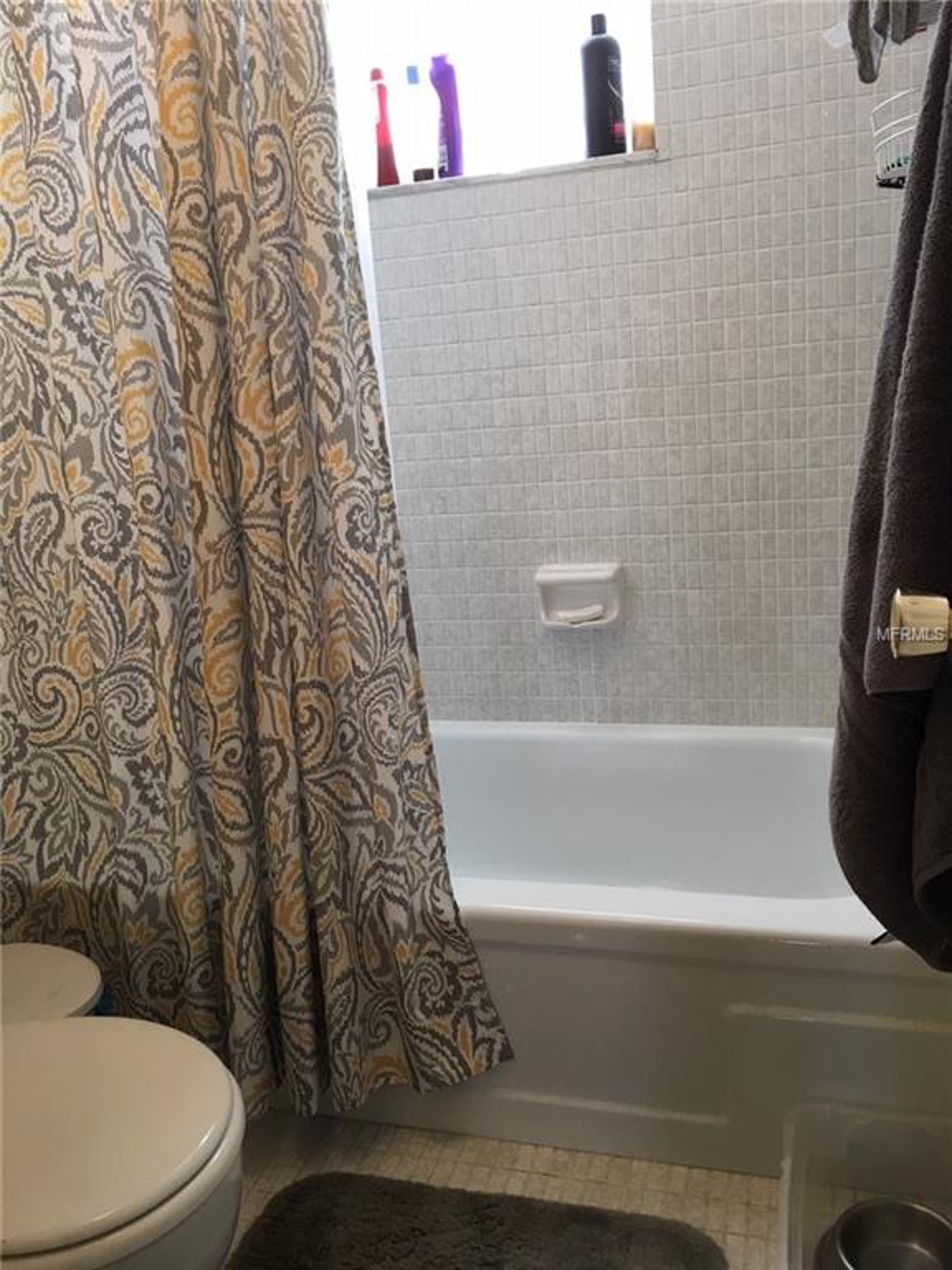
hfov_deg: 48.2
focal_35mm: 29
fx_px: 1063
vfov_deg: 61.7
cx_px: 476
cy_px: 635
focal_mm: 4.15
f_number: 2.2
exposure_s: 1/15
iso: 25
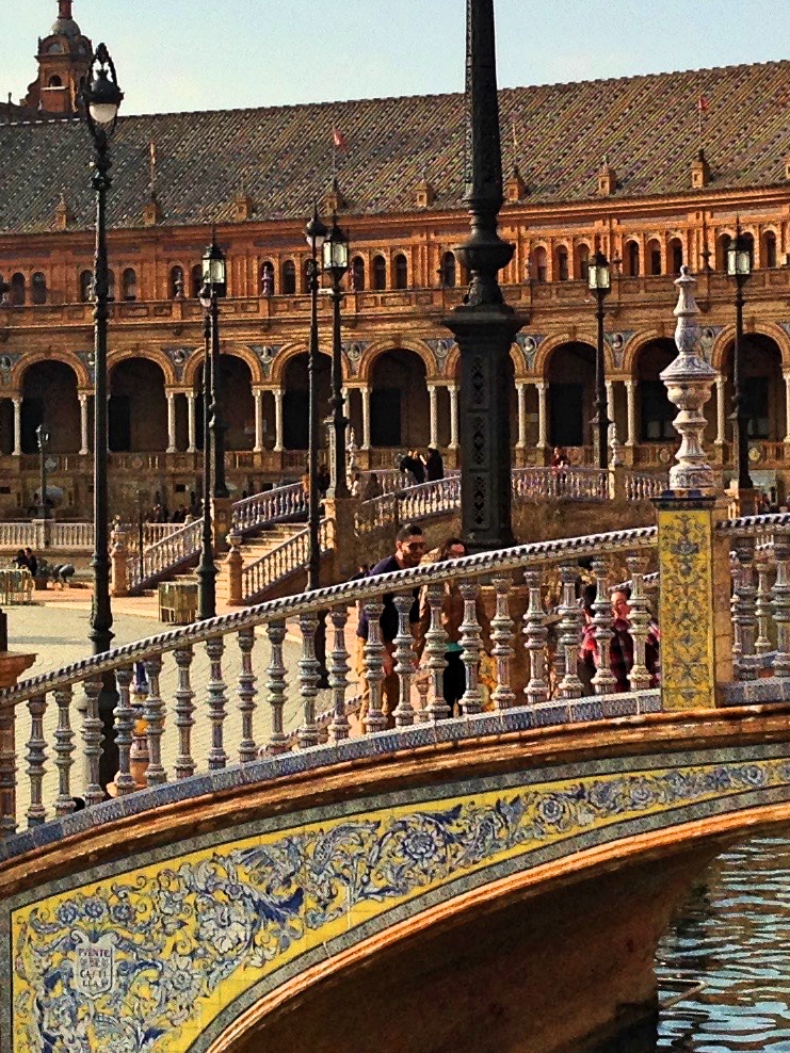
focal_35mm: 109
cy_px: 307
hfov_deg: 13.6
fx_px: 3317
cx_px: 544
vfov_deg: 18.0
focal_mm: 4.12
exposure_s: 1/1355
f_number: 2.4
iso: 50
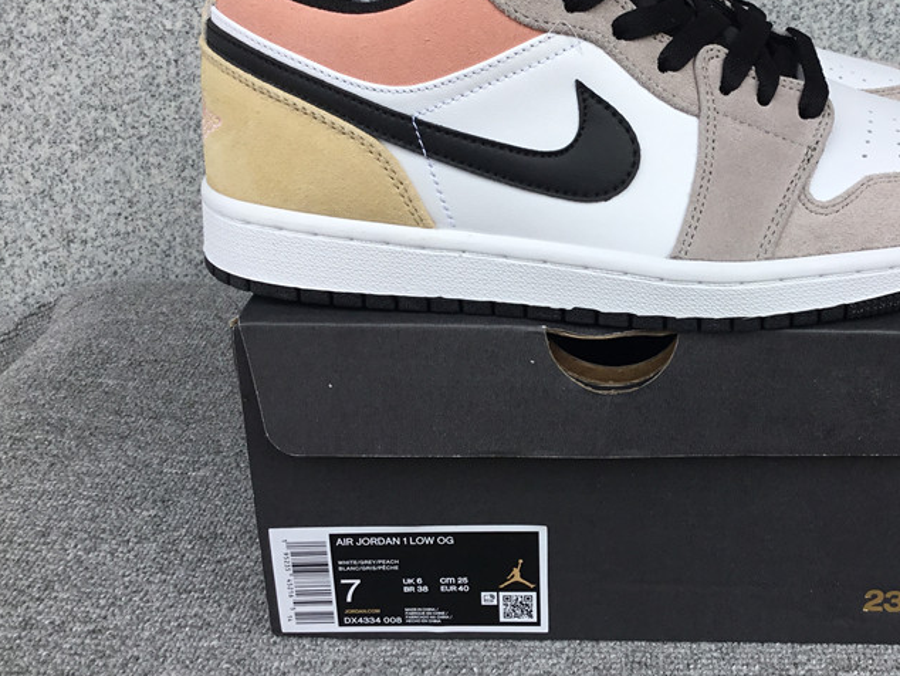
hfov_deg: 42.1
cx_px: 630
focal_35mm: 44
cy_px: 254
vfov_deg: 32.7
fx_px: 1144
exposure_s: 1/479
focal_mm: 3.3
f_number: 2.4
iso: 25
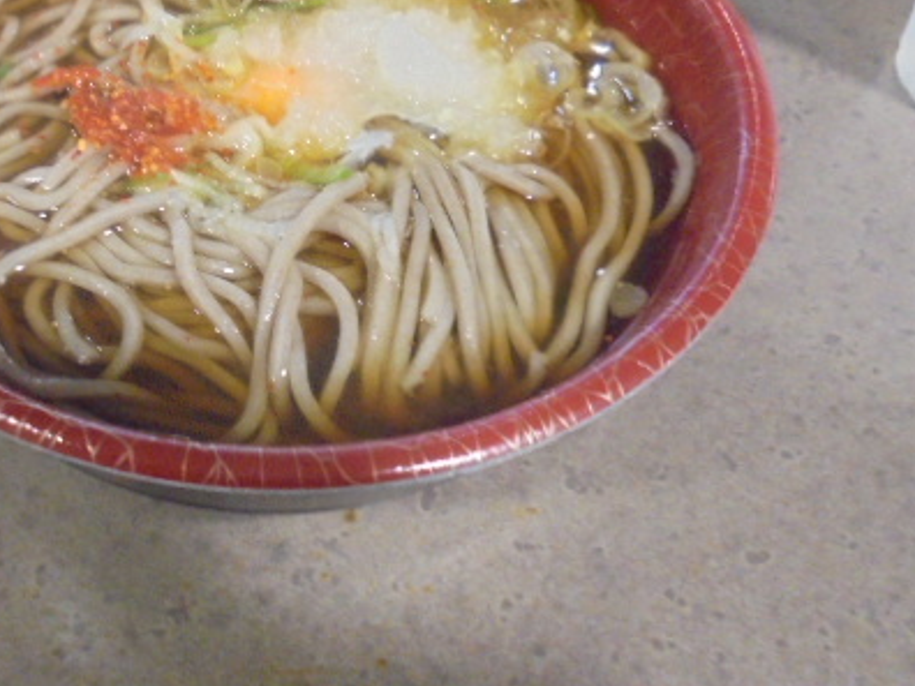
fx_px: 1110
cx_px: 263
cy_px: 212
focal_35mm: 42
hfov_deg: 43.8
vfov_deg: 33.9
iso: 800
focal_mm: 4.6
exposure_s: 1/40
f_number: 3.5
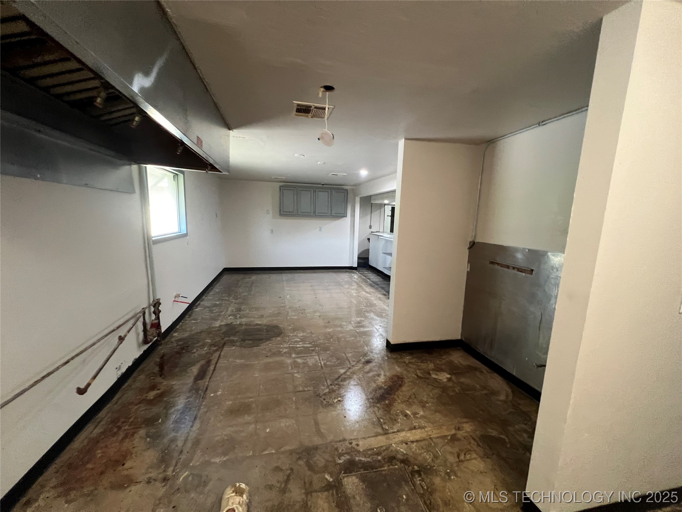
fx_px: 256
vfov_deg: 89.9
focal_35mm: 13
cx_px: 341
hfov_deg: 106.2
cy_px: 256
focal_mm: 1.57
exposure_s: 1/60
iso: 400
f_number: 1.8
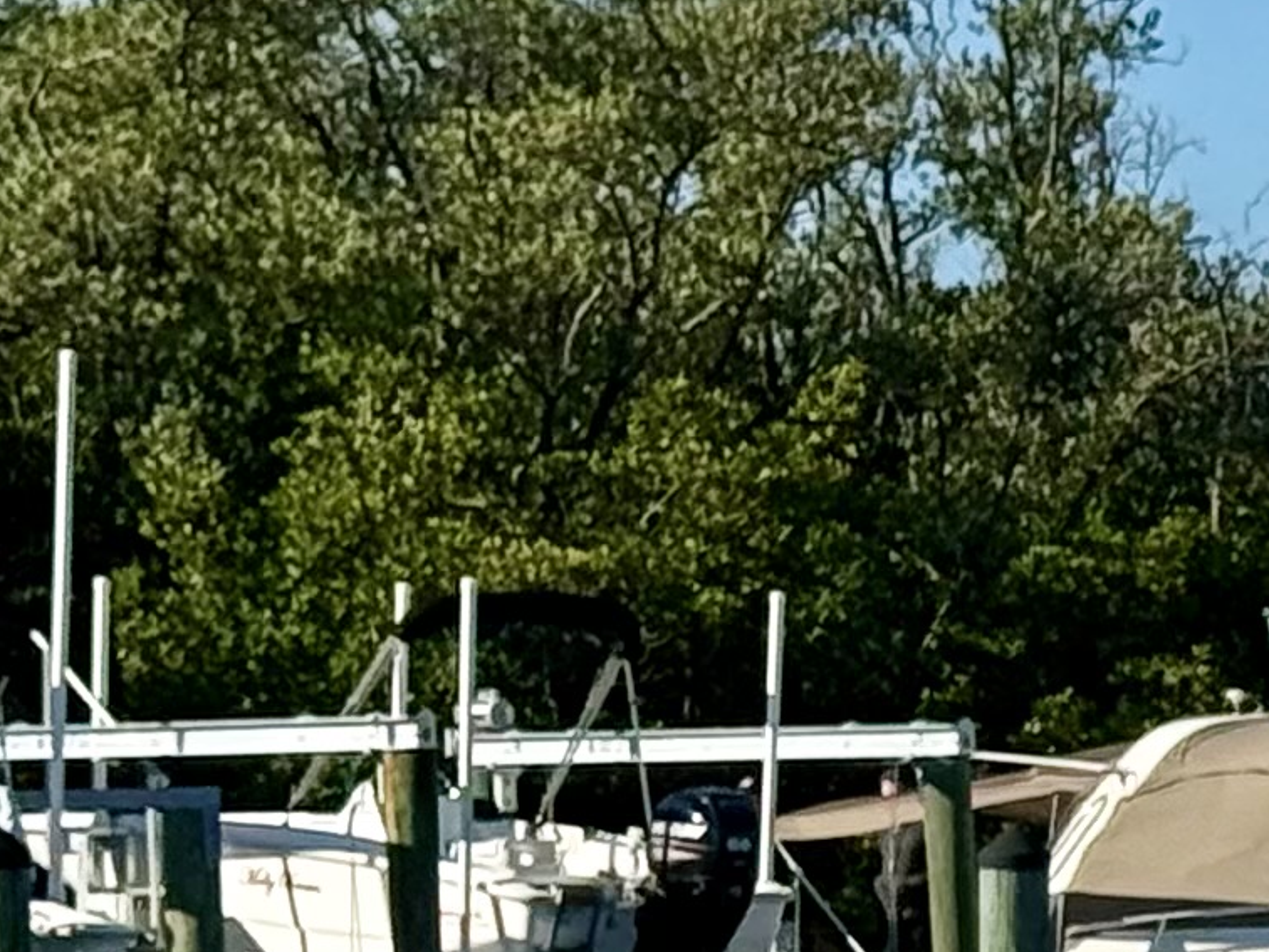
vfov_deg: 5.8
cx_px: 2520
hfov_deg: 7.4
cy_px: 1202
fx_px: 9385
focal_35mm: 256
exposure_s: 1/7874
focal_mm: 6.76
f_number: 1.78
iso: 64
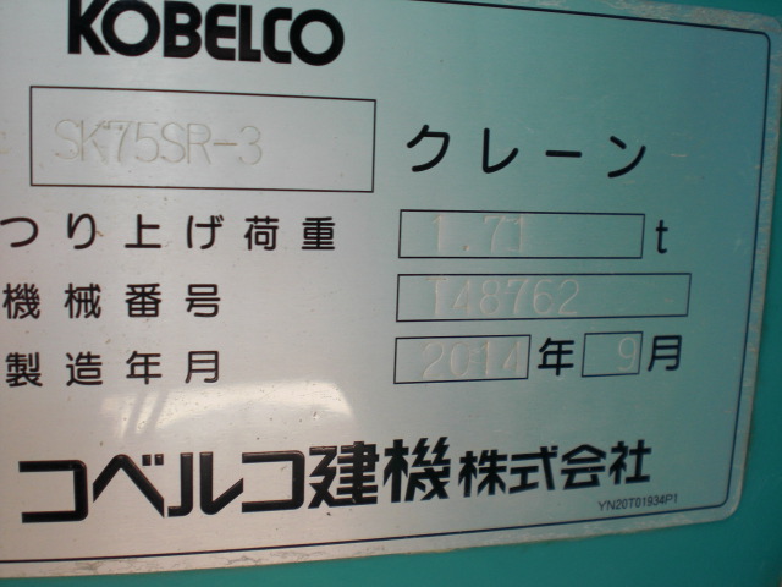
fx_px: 858
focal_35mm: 38
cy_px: 294
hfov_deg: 49.0
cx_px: 391
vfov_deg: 37.7
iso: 100
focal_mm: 6.3
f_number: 3.1
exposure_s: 1/80
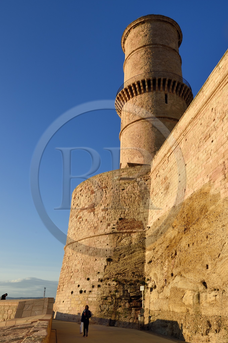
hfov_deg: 39.9
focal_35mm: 33
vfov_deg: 57.2
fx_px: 314
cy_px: 179
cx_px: 107
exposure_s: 1/250
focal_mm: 28
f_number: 13
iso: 200
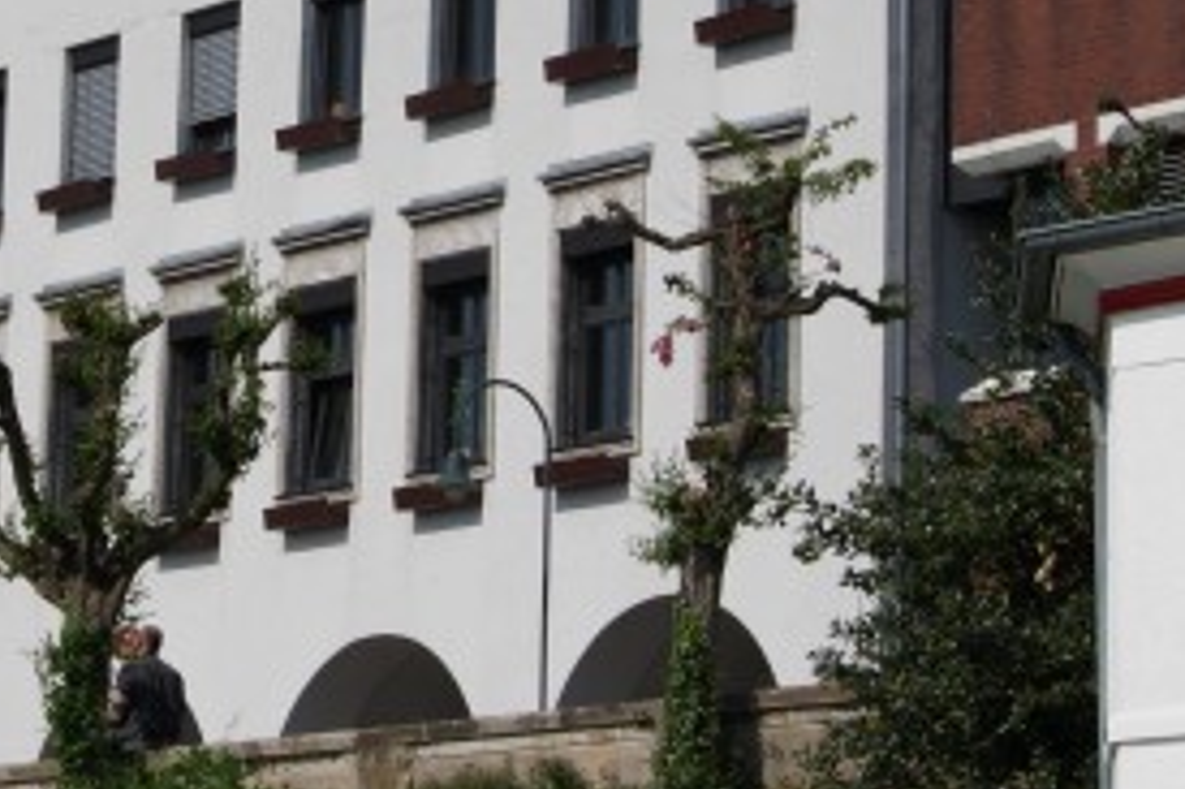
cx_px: 78
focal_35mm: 164
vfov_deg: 8.3
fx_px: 5395
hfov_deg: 12.4
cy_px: 80
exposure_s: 1/250
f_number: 13
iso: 100
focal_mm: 50
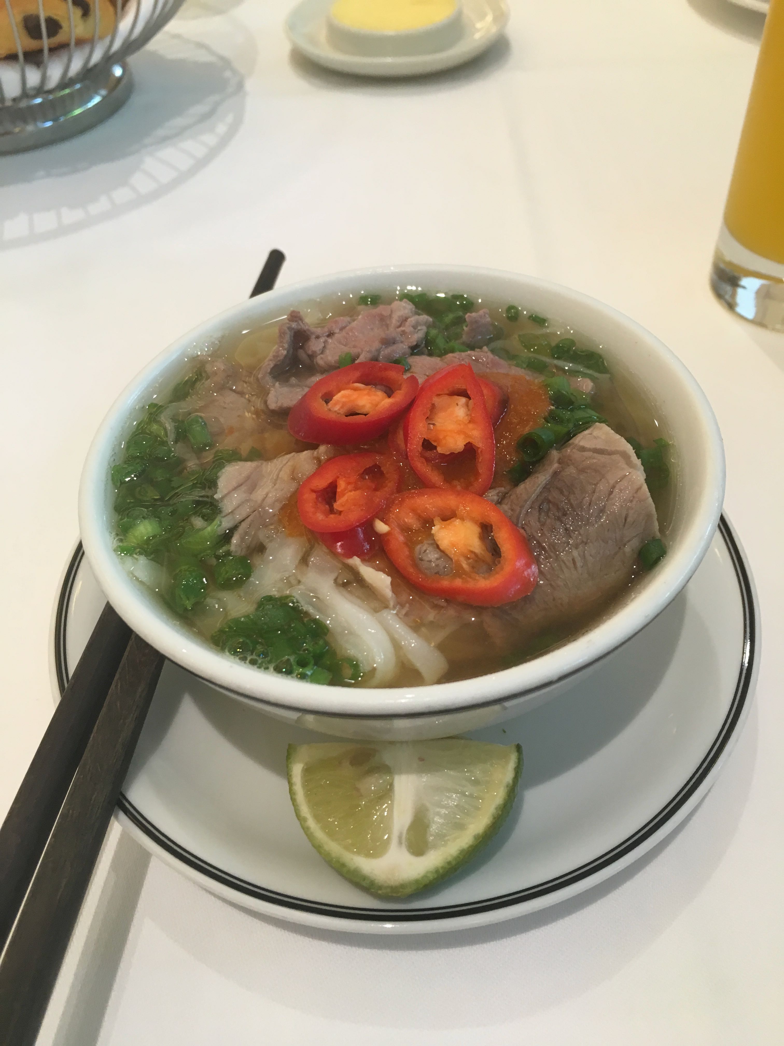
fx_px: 876
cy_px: 523
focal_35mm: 29
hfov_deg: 48.2
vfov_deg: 61.7
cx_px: 392
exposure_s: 1/33
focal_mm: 4.15
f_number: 2.2
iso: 100
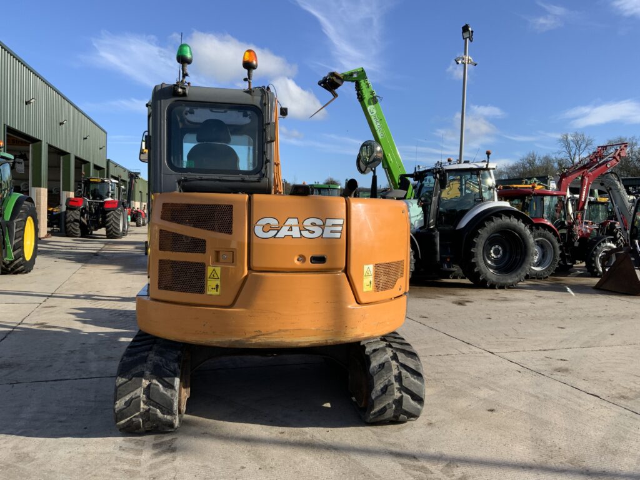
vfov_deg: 48.2
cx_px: 320
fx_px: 536
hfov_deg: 61.7
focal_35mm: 29
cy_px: 240
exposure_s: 1/1342
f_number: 1.8
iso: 16
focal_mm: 3
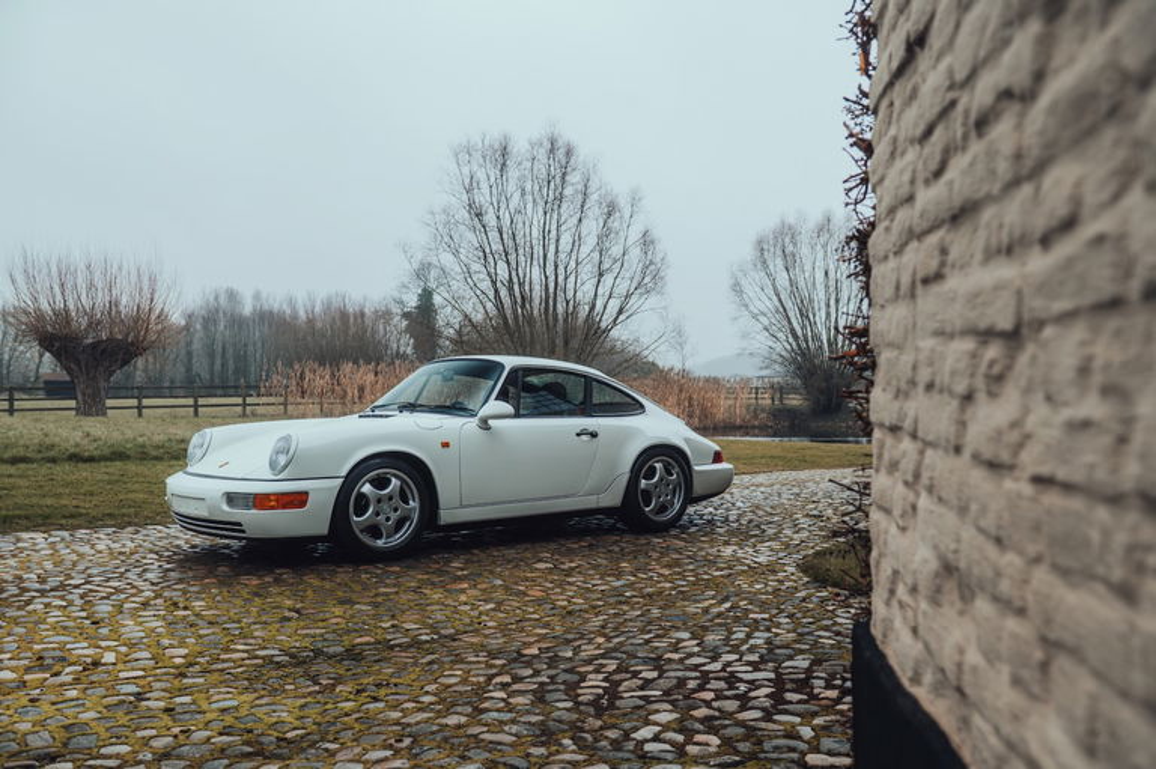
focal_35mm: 34
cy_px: 384
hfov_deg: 55.8
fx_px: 1091
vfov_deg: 38.8
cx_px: 578
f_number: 5
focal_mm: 34
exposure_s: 1/80
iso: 400
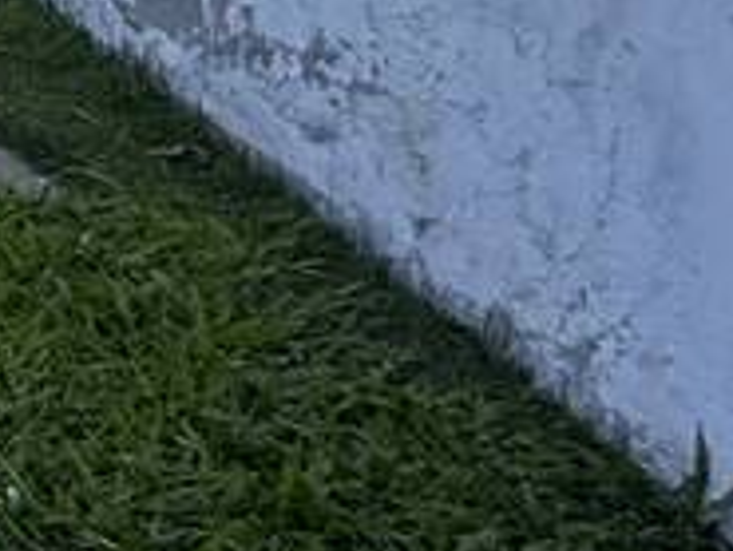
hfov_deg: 9.8
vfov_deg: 12.3
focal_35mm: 109
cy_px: -496
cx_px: -1767
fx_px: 2310
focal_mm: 2.22
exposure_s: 1/529
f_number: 2.2
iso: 40
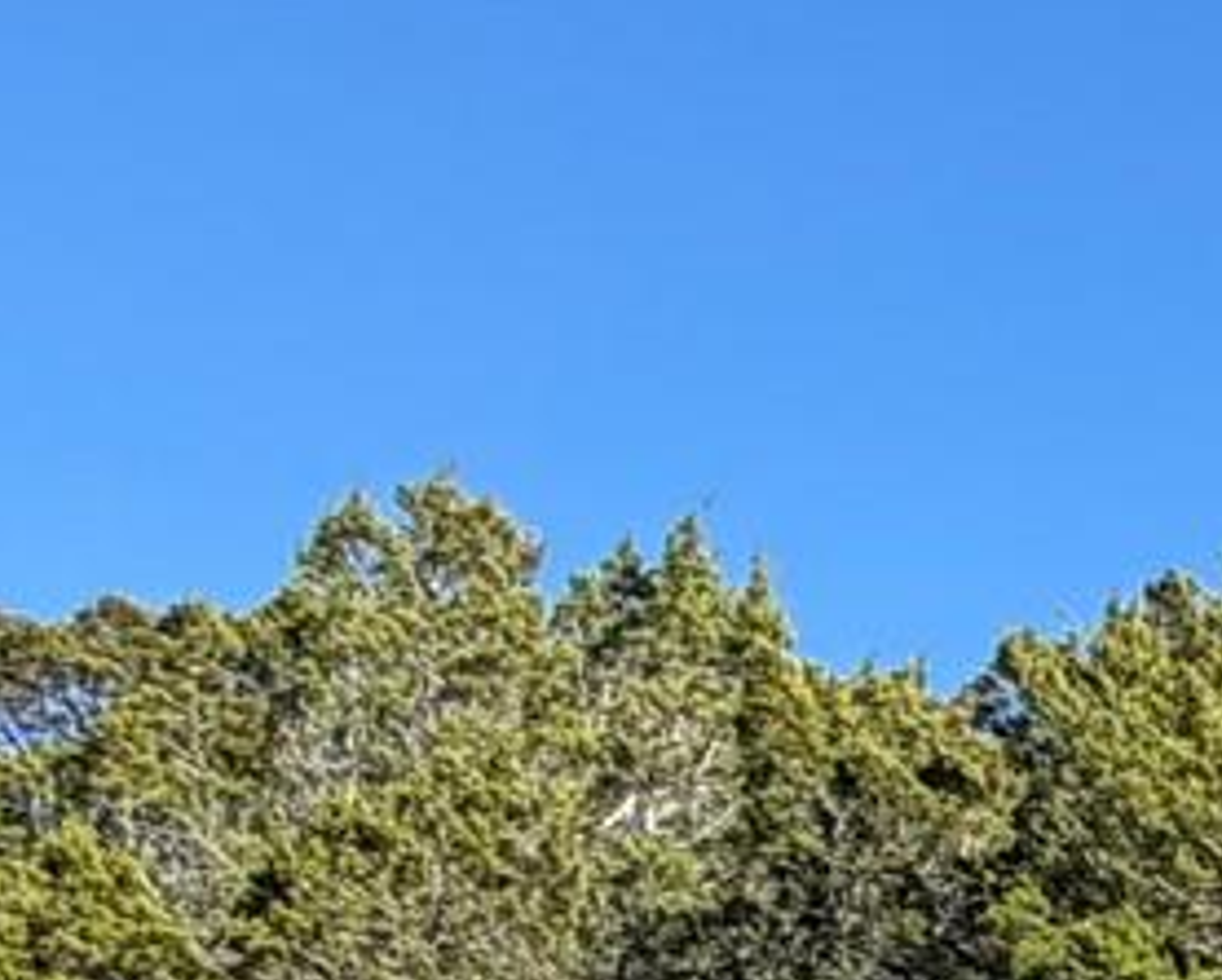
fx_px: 3655
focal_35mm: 101
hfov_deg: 11.3
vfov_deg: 13.6
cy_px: 1788
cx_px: 3662
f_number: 2.2
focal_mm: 2.22
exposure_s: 1/770
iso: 40
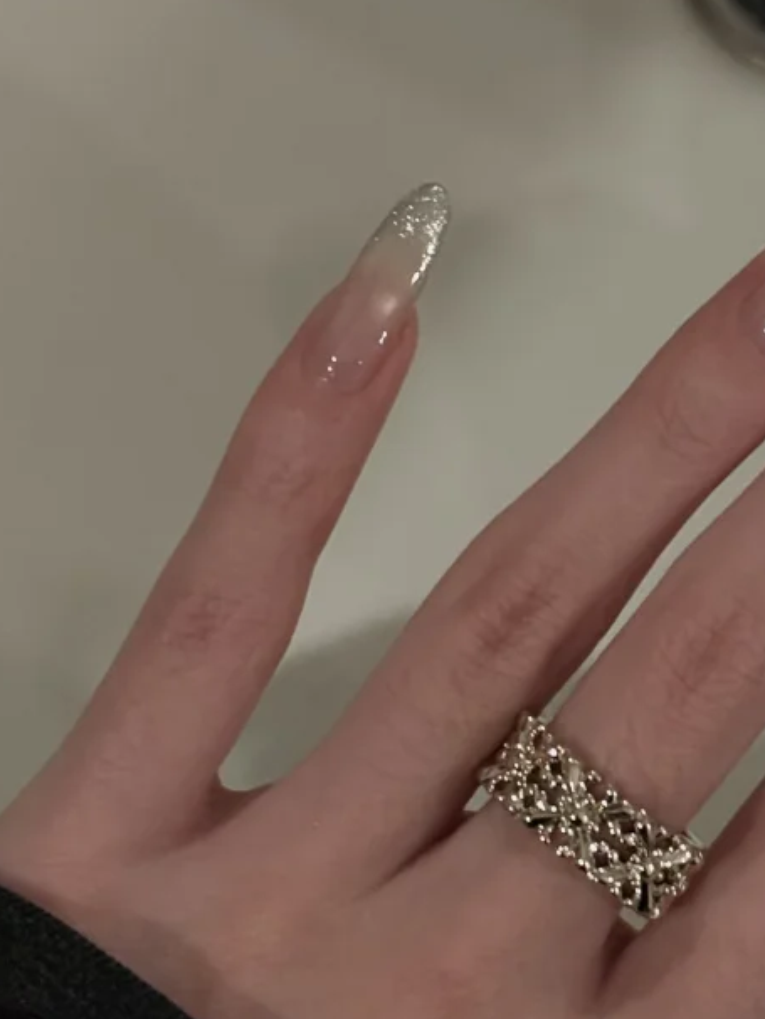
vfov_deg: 17.2
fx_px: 3357
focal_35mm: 114
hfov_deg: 12.9
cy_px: 420
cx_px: 696
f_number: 1.78
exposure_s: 1/33
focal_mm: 6.76
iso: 500
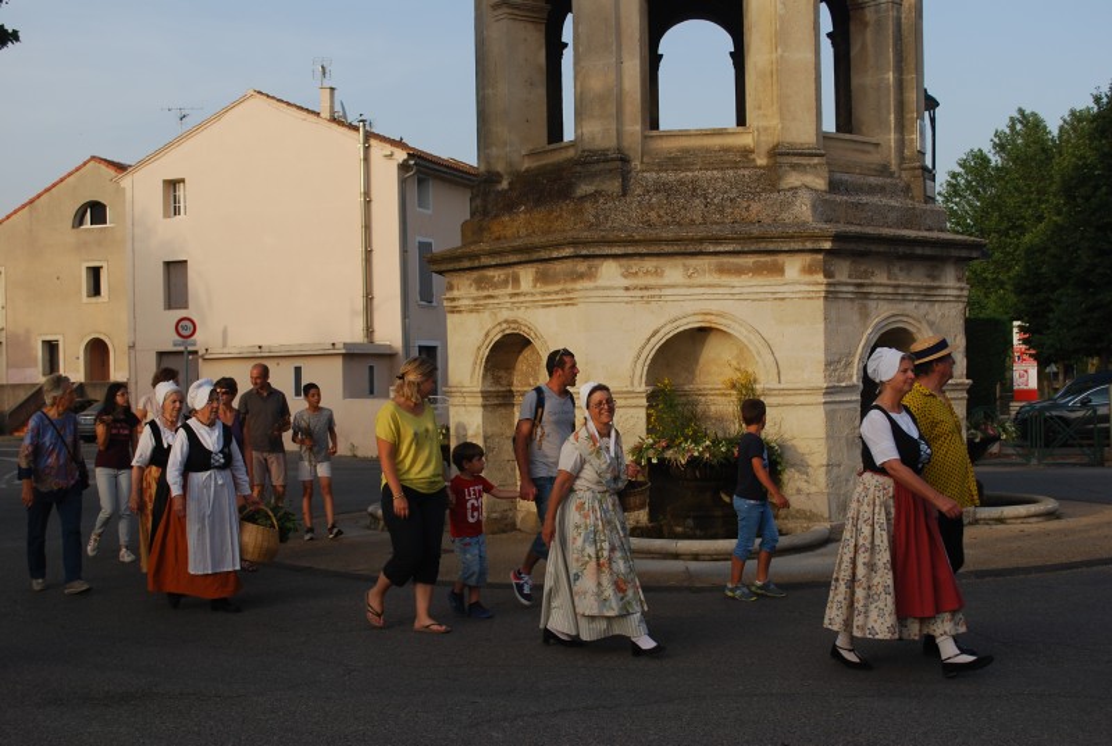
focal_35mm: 45
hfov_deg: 43.5
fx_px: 1393
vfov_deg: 30.0
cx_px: 556
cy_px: 373
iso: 100
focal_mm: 30
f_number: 6.3
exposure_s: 1/160
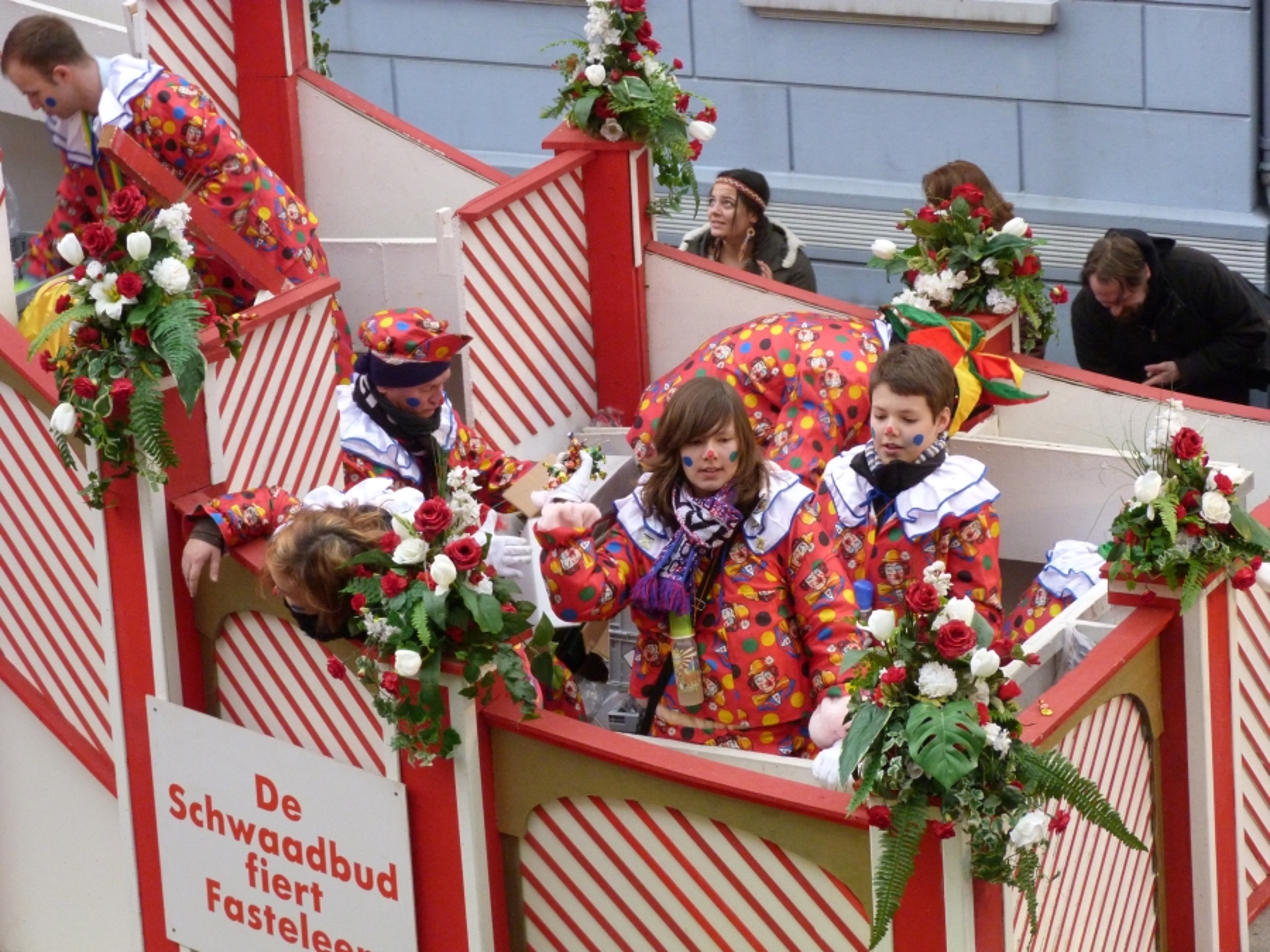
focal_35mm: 120
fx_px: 4403
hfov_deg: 16.4
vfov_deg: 12.3
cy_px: 476
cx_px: 635
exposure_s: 1/60
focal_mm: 21.6
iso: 400
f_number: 3.5
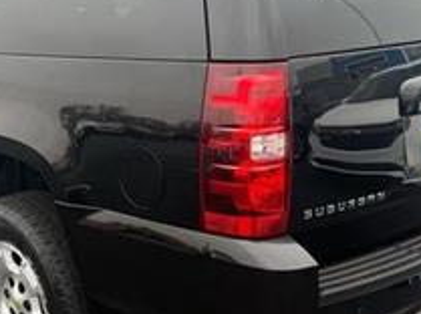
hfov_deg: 33.0
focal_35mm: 58
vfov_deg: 25.1
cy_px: 141
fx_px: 704
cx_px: 143
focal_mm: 6.76
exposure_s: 1/146
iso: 100
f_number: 1.78
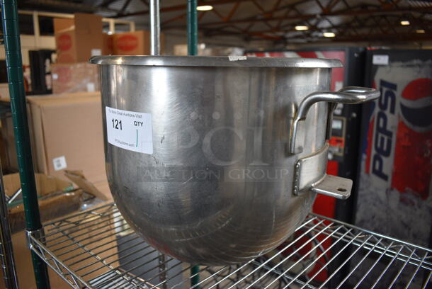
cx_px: 216
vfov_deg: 43.7
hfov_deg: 61.9
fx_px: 360
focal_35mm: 30
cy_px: 144
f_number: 3.5
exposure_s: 1/200
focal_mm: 20
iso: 800
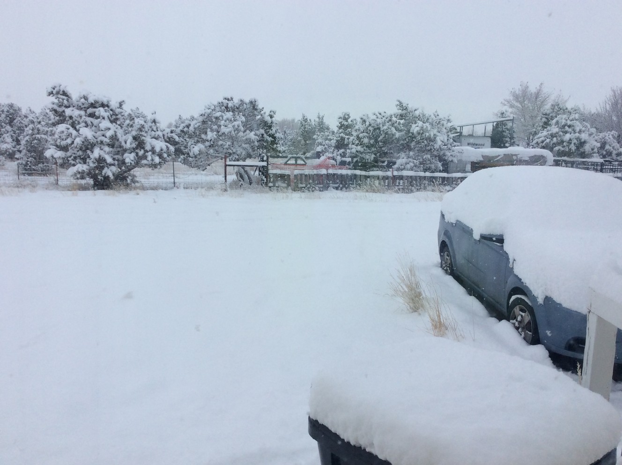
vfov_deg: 44.1
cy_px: 232
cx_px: 311
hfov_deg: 56.9
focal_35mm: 32
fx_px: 574
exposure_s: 1/1395
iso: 32
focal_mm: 3.3
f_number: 2.4
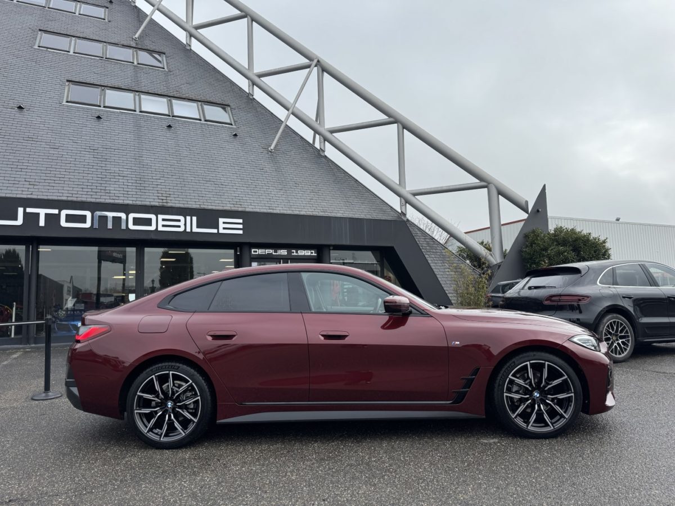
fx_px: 468
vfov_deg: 56.8
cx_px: 338
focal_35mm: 24
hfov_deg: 71.6
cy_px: 253
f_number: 1.78
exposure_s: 1/1818
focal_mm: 6.76
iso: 80
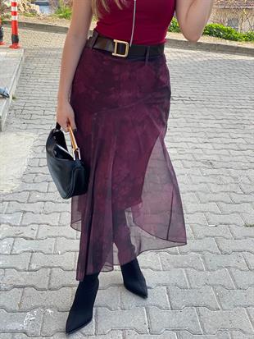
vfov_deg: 36.8
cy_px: 170
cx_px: 127
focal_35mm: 52
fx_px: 508
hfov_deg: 28.0
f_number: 2
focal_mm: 6
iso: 20
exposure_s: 1/266
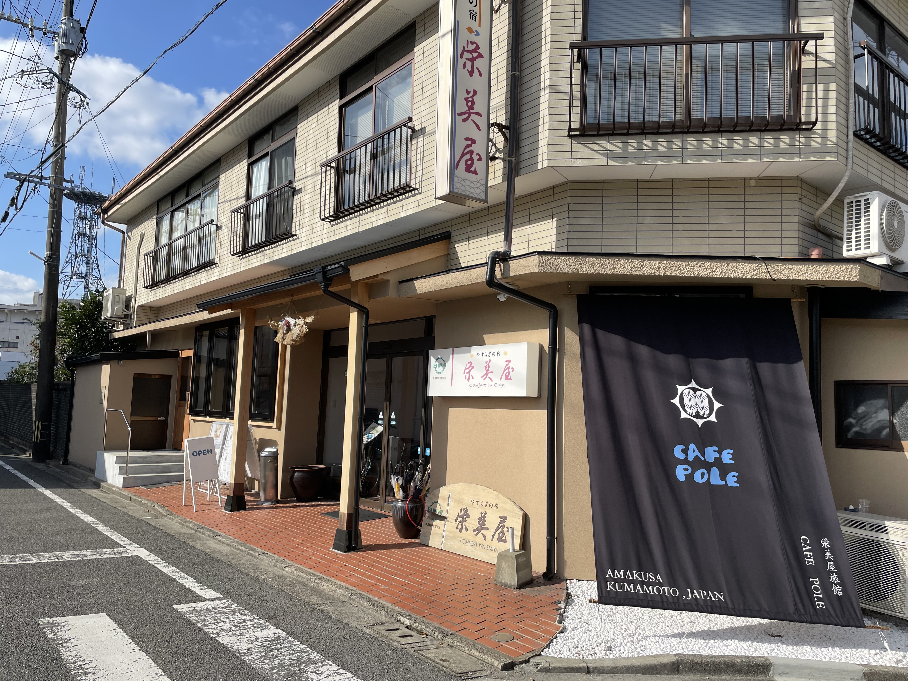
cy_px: 340
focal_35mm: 26
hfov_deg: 67.3
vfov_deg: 53.1
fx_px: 682
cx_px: 454
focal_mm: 4.2
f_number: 1.6
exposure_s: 1/3401
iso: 32
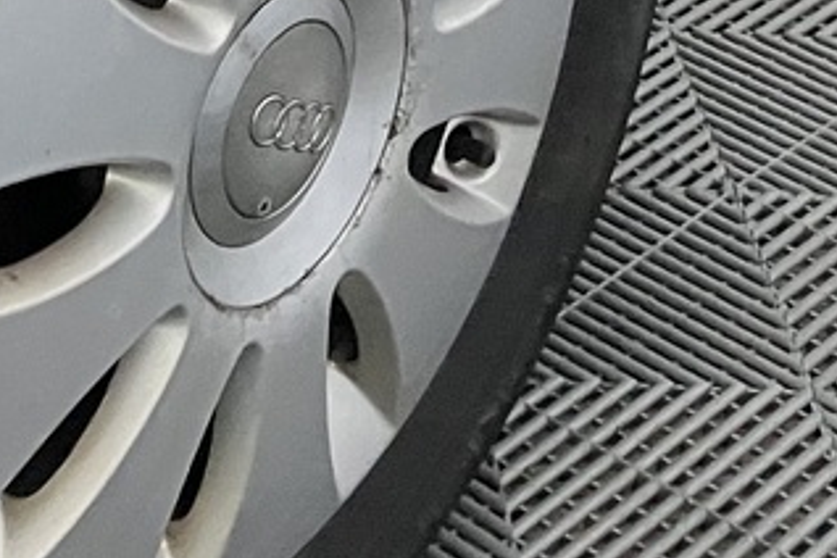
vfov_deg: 9.3
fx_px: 3069
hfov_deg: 15.2
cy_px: -776
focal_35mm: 132
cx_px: -66
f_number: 1.8
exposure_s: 1/60
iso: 160
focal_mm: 3.99
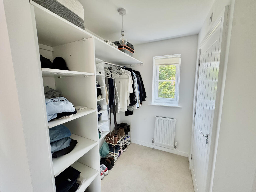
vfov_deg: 85.7
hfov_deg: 102.1
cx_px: 128
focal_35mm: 14
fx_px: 104
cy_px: 96
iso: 125
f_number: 2.2
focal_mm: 2.22
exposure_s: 1/99
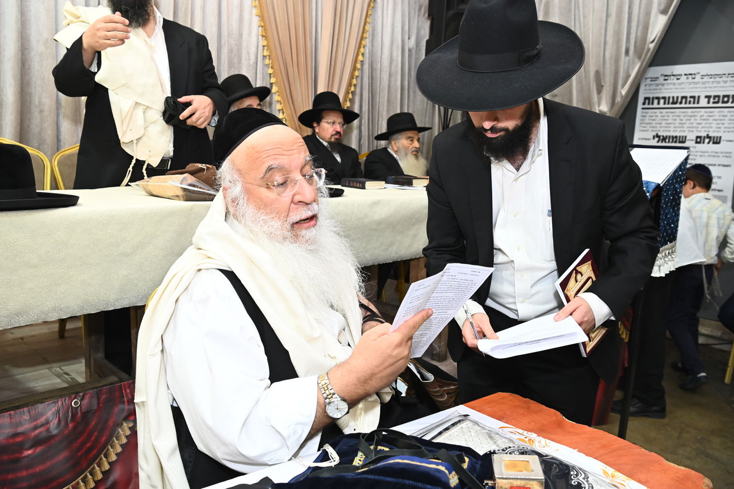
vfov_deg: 42.3
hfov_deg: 60.3
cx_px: 367
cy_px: 244
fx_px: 632
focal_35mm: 31
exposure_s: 1/125
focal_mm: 31
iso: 1000
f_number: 6.3
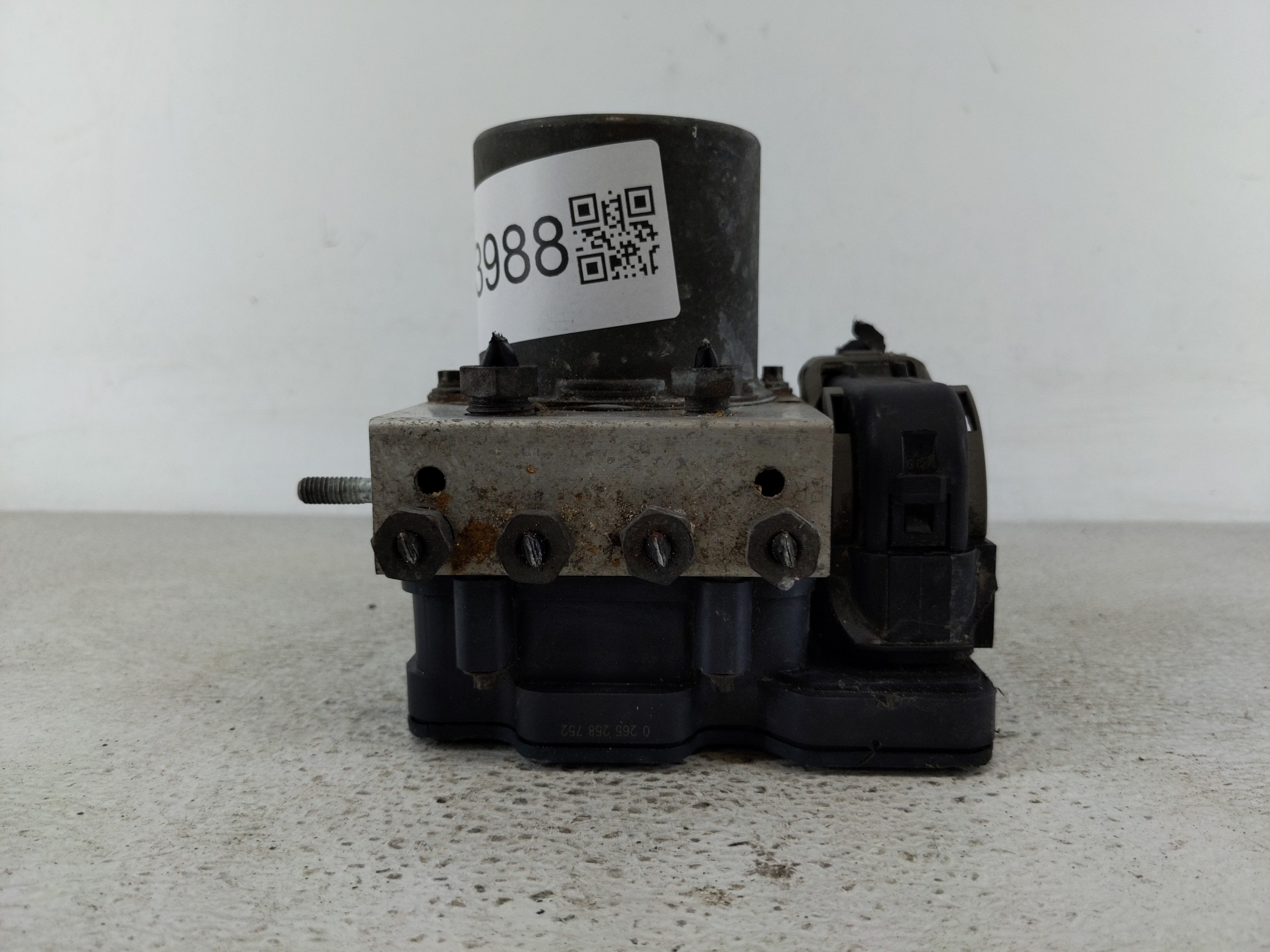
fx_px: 917
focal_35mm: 25
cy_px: 476
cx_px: 635
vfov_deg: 54.9
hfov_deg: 69.4
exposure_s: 1/146
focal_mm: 4.38
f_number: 1.73
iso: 60
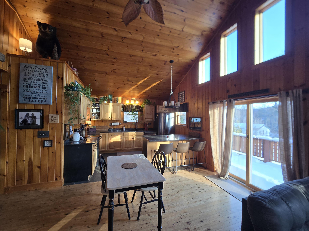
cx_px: 154
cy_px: 116
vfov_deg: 89.9
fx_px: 116
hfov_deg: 106.2
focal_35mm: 13
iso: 80
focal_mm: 2.2
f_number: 2.2
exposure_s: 1/60
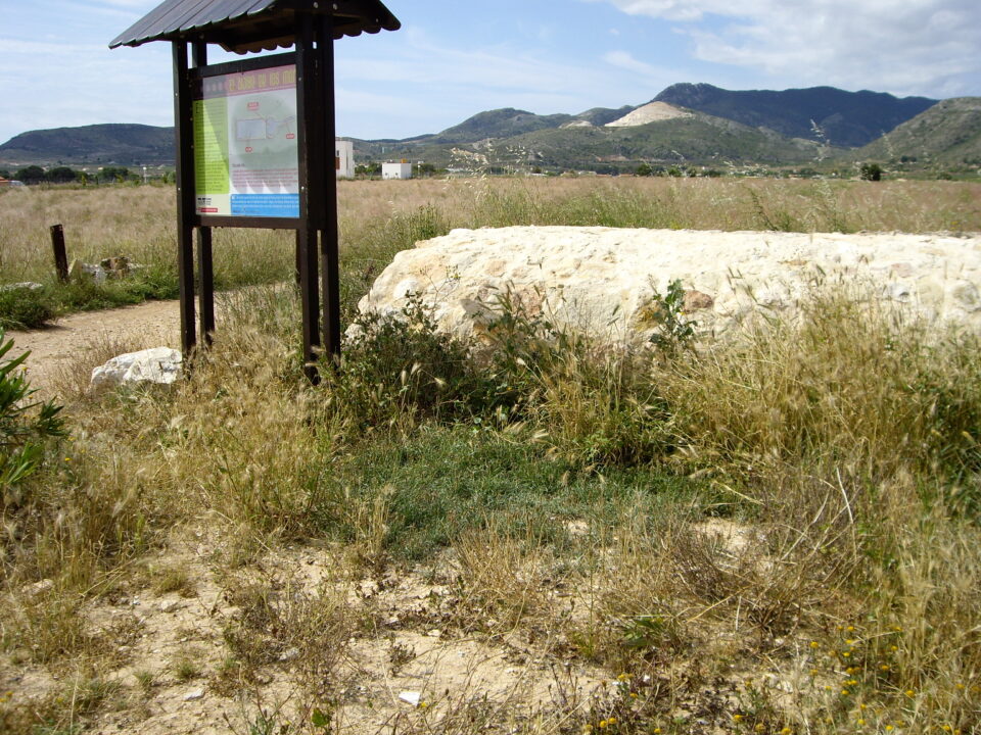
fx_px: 1077
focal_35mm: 38
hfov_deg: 49.0
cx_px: 490
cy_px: 368
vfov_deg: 37.7
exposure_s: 1/500
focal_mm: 6.2
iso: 50
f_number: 4.3
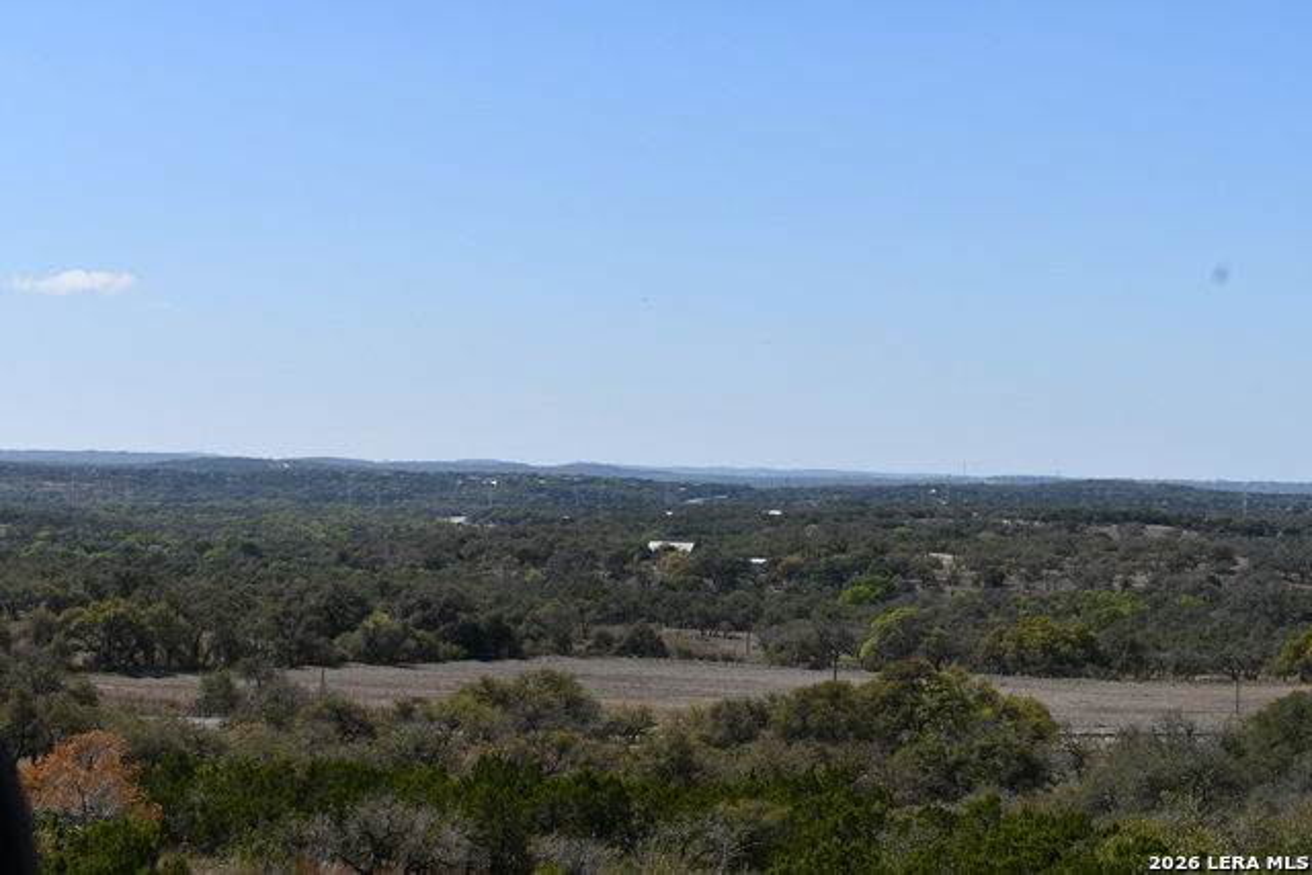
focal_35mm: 75
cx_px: 656
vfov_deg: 18.2
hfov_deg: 27.0
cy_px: 438
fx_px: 2734
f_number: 10
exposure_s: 1/400
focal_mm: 50
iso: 100
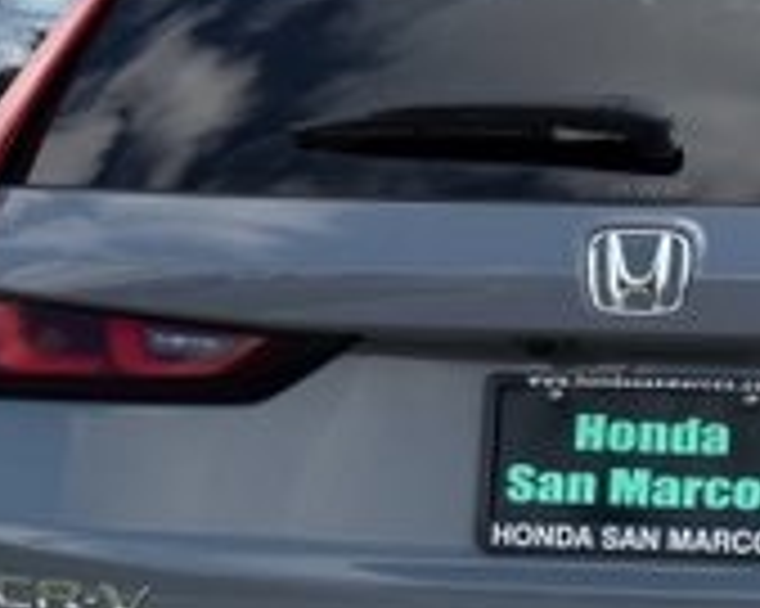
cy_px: 534
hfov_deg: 7.8
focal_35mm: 245
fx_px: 5508
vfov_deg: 6.3
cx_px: 809
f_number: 8
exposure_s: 1/250
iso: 200
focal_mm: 46
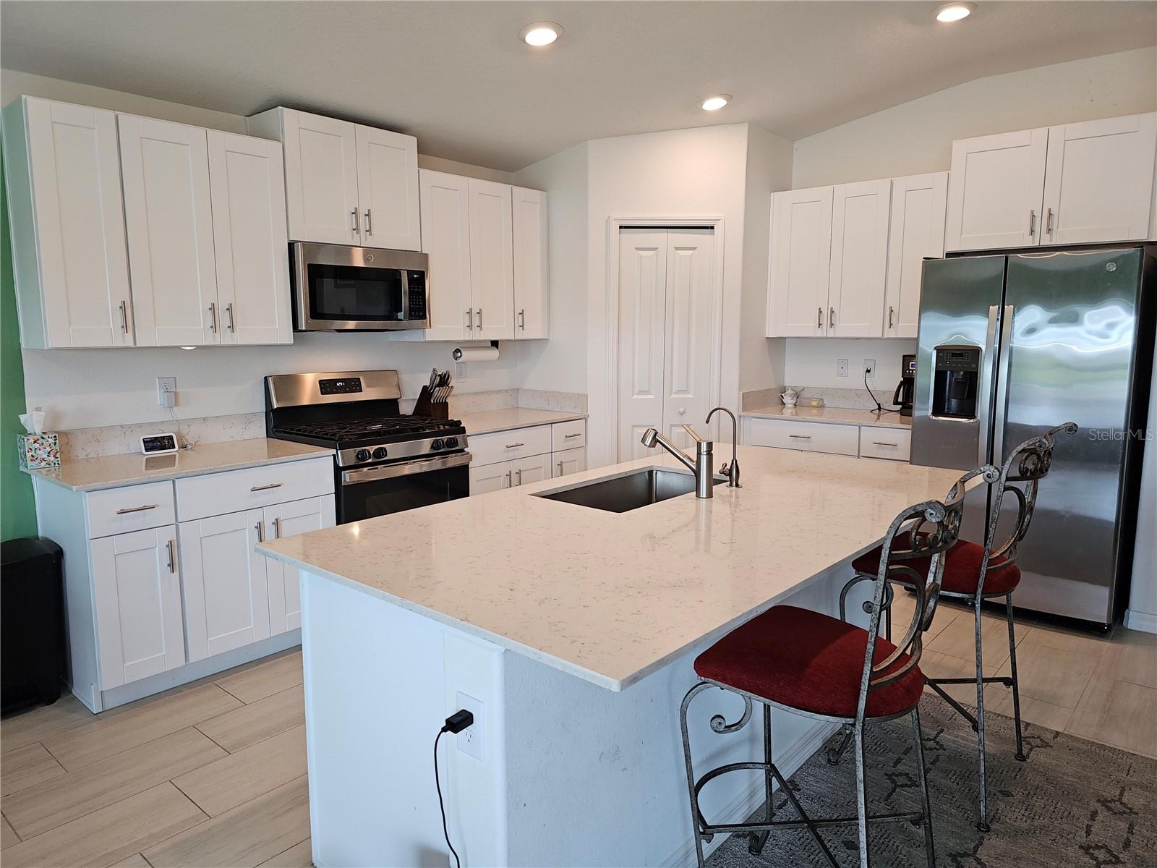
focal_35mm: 23
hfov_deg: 73.9
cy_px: 434
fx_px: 769
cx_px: 578
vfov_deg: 58.9
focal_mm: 6.3
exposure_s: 1/60
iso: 50
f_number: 1.7
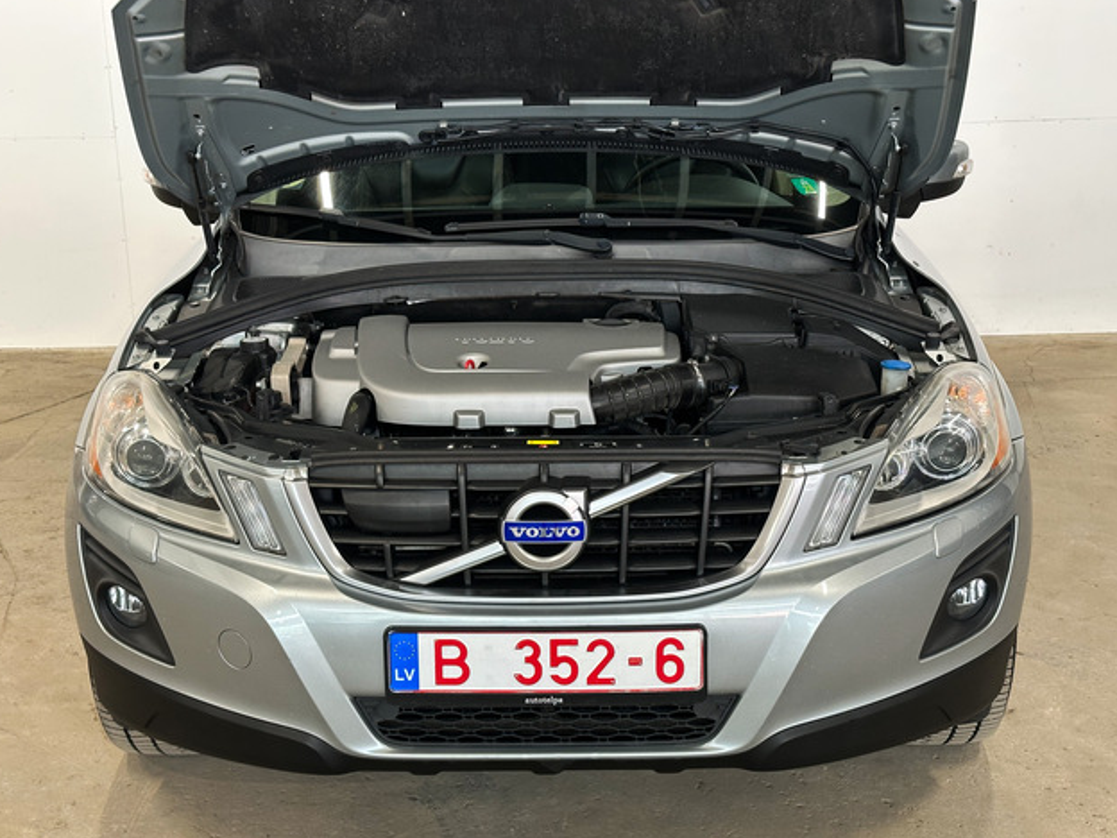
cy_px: 424
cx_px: 555
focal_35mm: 50
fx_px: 1613
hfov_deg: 38.2
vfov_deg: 29.1
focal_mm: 6.86
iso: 125
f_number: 1.8
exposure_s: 1/50
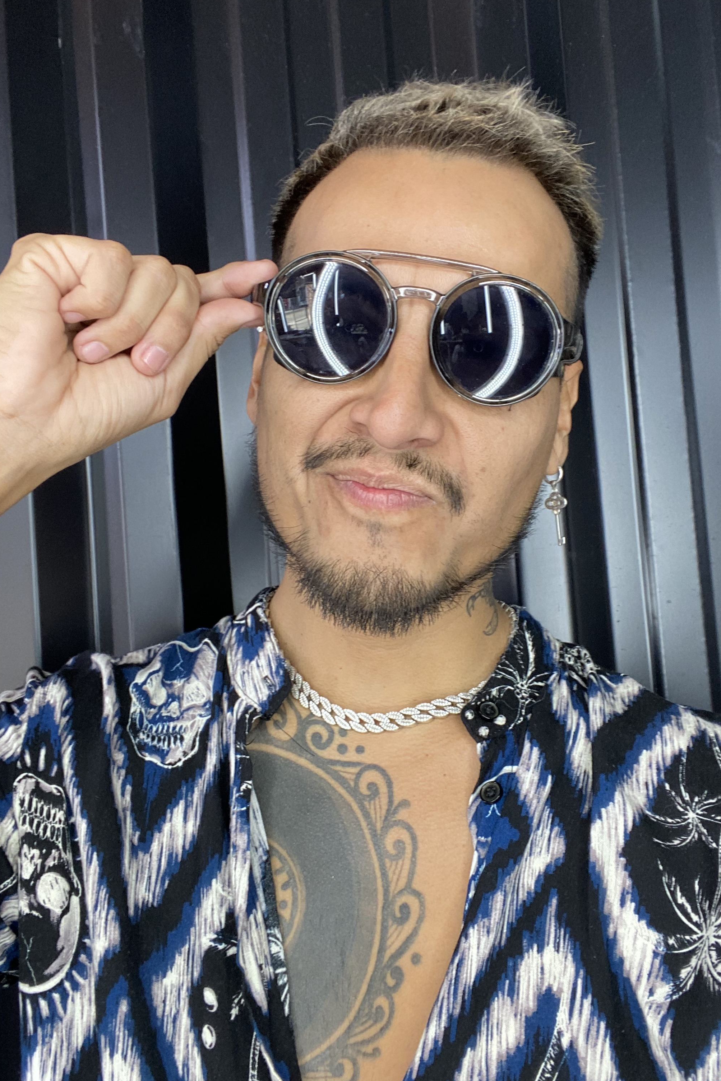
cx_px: 395
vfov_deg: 58.7
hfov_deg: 41.1
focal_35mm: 32
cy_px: 533
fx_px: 961
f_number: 2.2
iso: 80
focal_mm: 2.71
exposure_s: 1/50
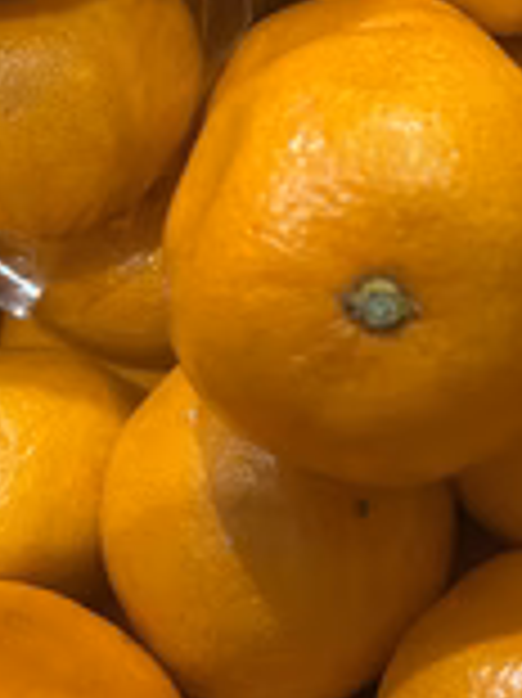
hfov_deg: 21.3
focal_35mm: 67
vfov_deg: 27.9
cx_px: 495
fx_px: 1349
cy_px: 68
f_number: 1.6
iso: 500
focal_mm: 5.96
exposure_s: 1/45
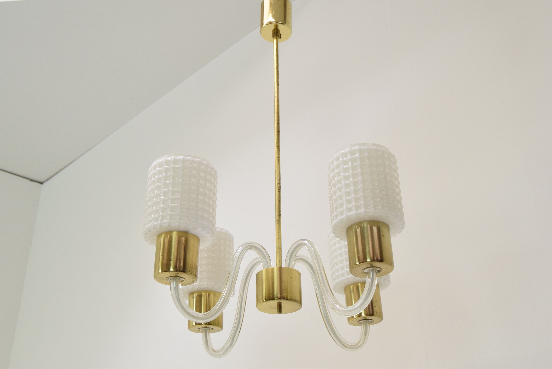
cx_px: 276
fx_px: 691
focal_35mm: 45
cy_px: 184
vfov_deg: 29.9
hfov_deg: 43.6
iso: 1600
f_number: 8
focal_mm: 30
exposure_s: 1/250
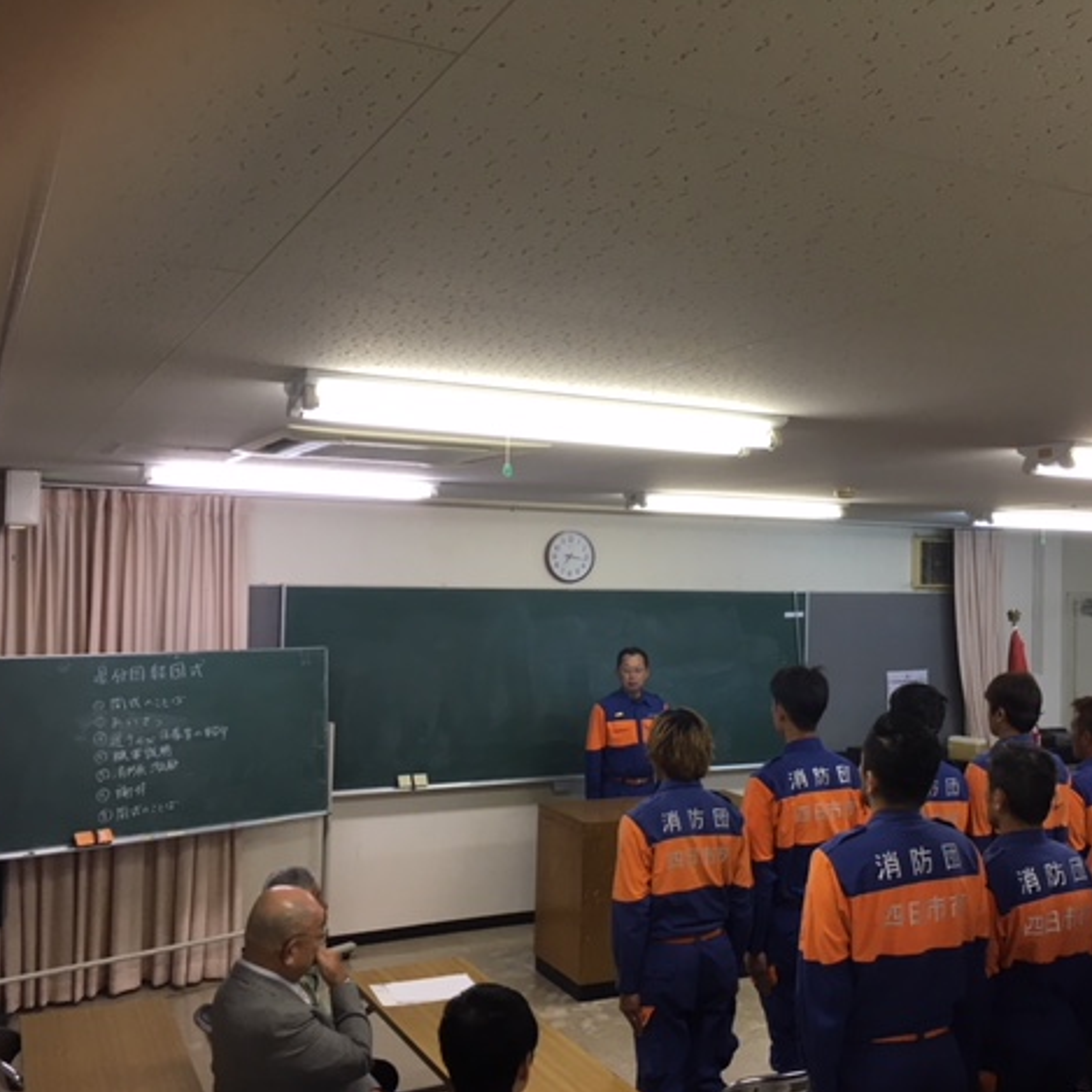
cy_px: 554
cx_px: 638
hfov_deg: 47.0
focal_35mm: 35
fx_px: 1249
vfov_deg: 47.2
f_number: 2.2
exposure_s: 1/30
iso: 32
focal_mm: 4.15
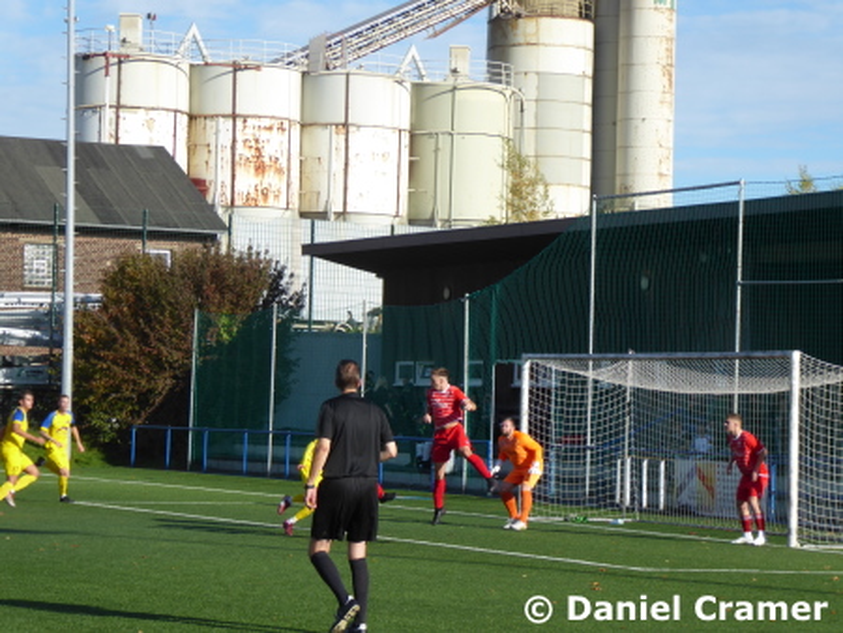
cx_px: 422
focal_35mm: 115
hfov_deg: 17.1
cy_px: 316
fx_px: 2802
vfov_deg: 12.9
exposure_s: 1/320
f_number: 5.1
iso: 80
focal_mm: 20.6
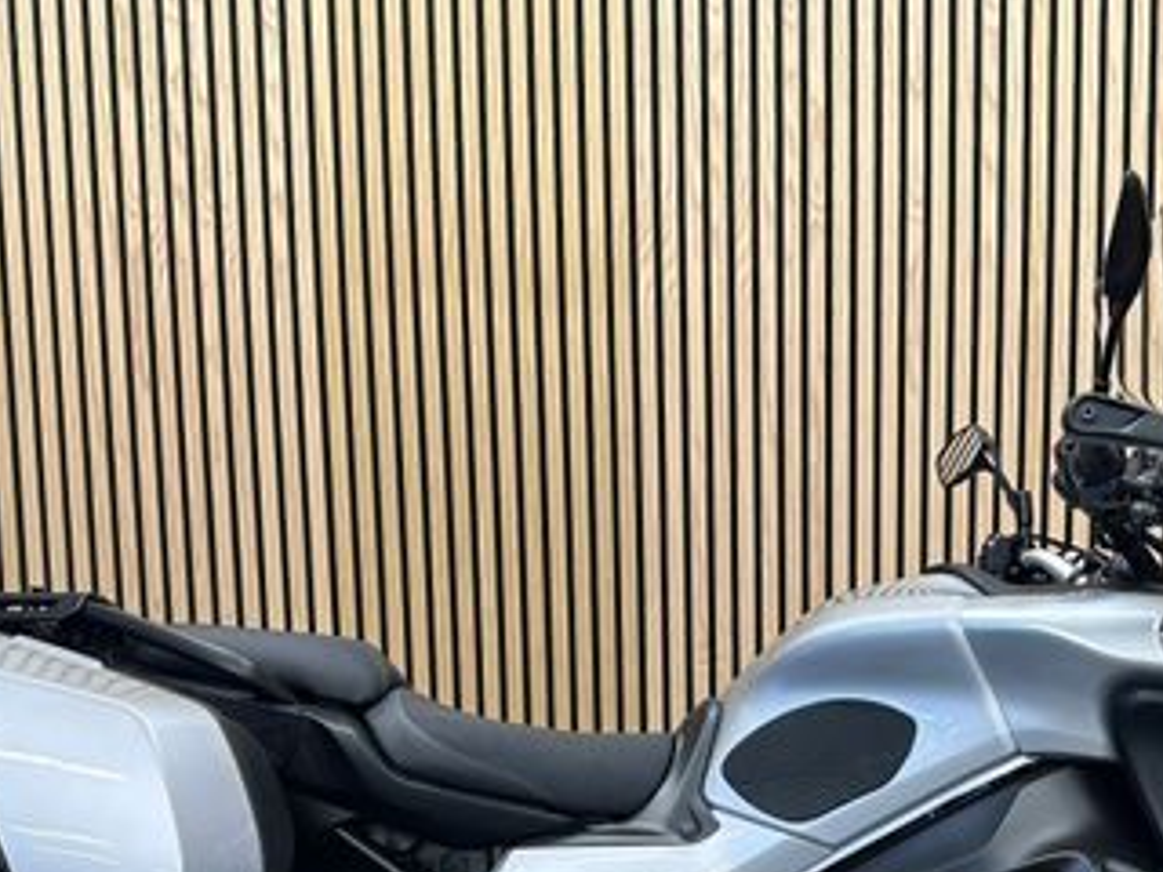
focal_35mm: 48
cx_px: 731
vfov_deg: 28.7
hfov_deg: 39.4
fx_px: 1613
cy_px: 839
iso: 125
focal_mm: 6.86
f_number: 1.78
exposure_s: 1/50
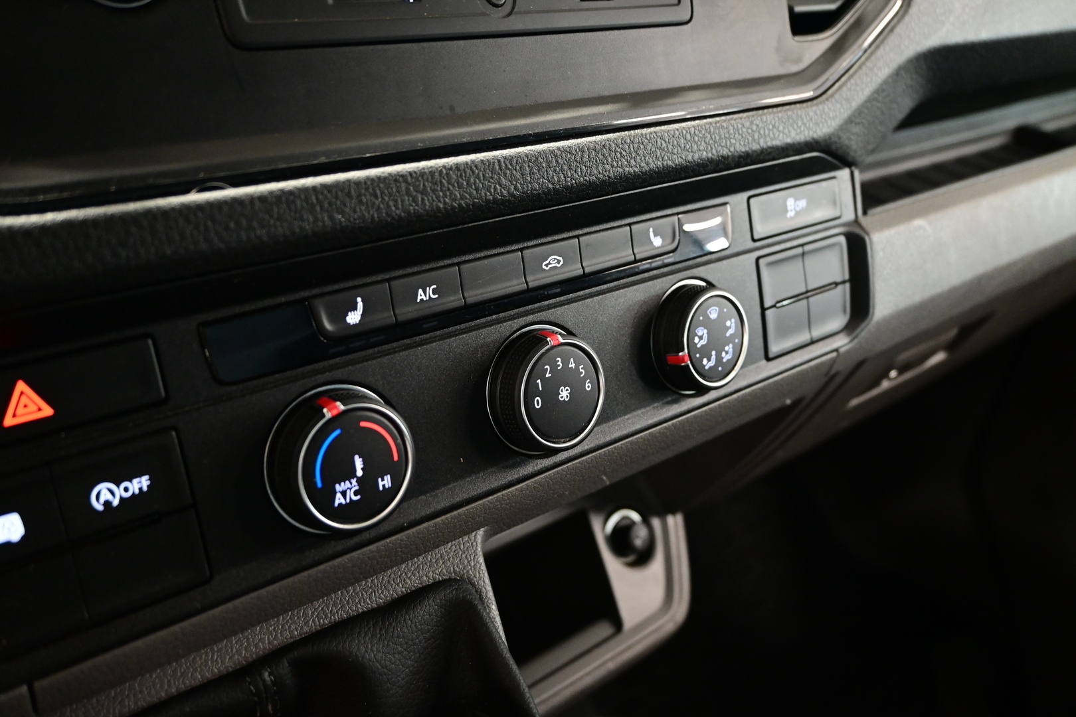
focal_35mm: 32
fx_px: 941
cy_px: 358
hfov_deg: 59.5
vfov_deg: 41.7
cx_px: 538
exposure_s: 1/30
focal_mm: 21
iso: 2500
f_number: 4
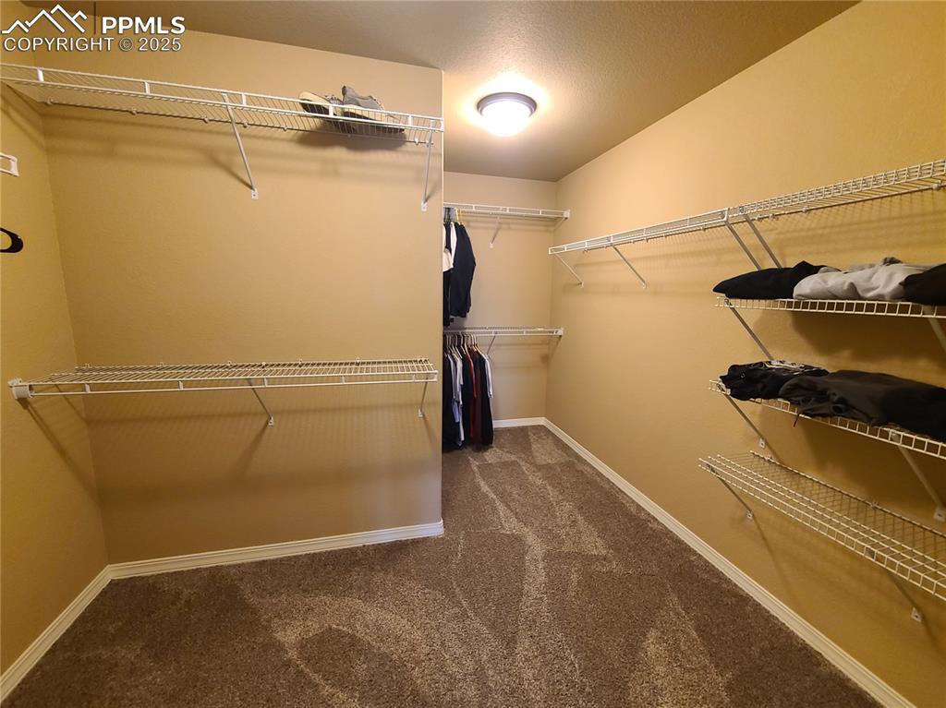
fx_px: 355
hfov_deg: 106.2
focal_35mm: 13
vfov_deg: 89.9
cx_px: 473
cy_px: 354
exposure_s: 1/30
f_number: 2.2
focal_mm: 2.2
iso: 320
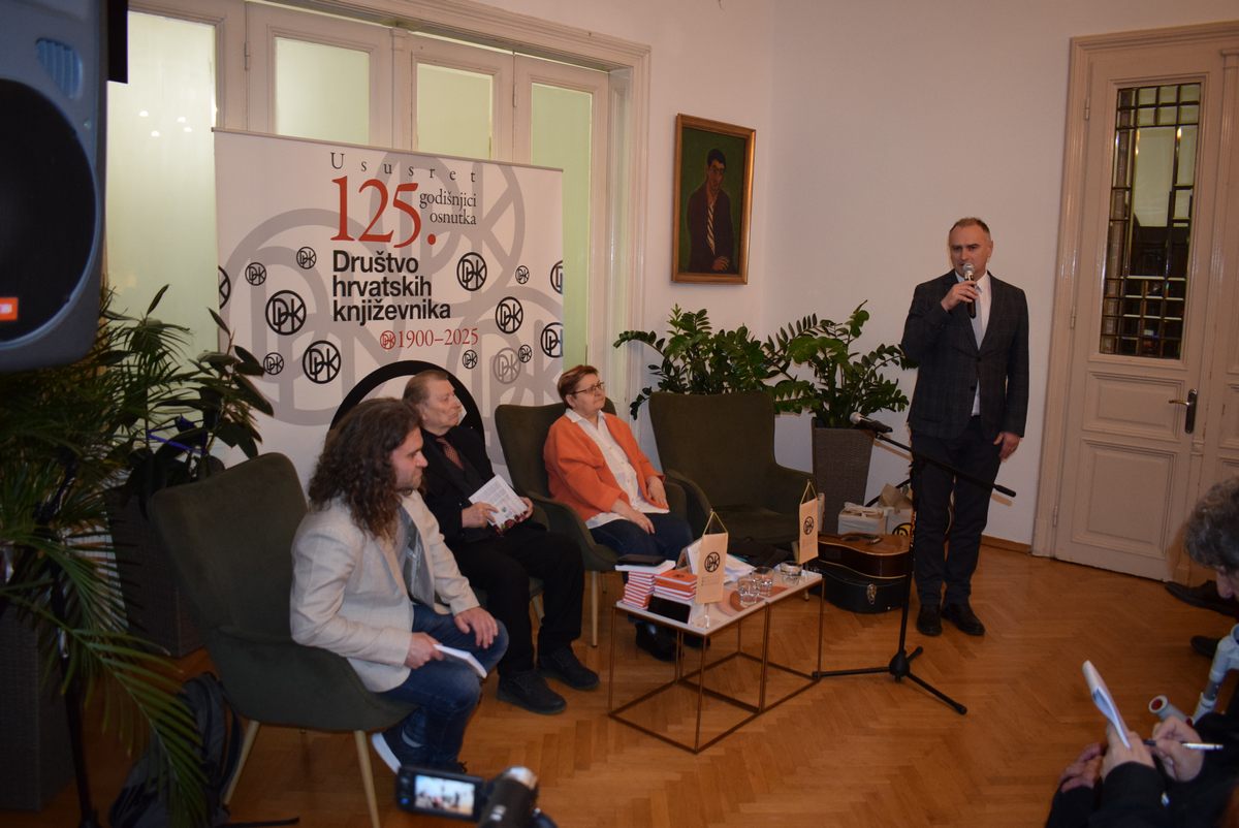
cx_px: 620
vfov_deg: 48.0
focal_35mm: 27
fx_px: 930
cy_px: 414
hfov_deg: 67.3
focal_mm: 18
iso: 1600
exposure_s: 1/60
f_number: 3.5
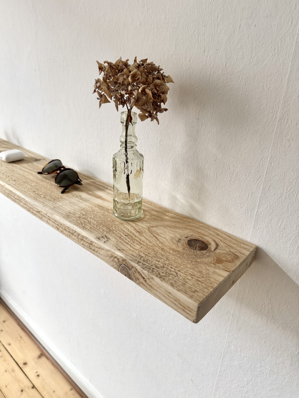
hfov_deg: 56.8
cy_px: 199
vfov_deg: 71.6
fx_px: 276
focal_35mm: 24
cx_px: 150
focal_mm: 6.76
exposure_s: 1/121
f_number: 1.78
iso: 200
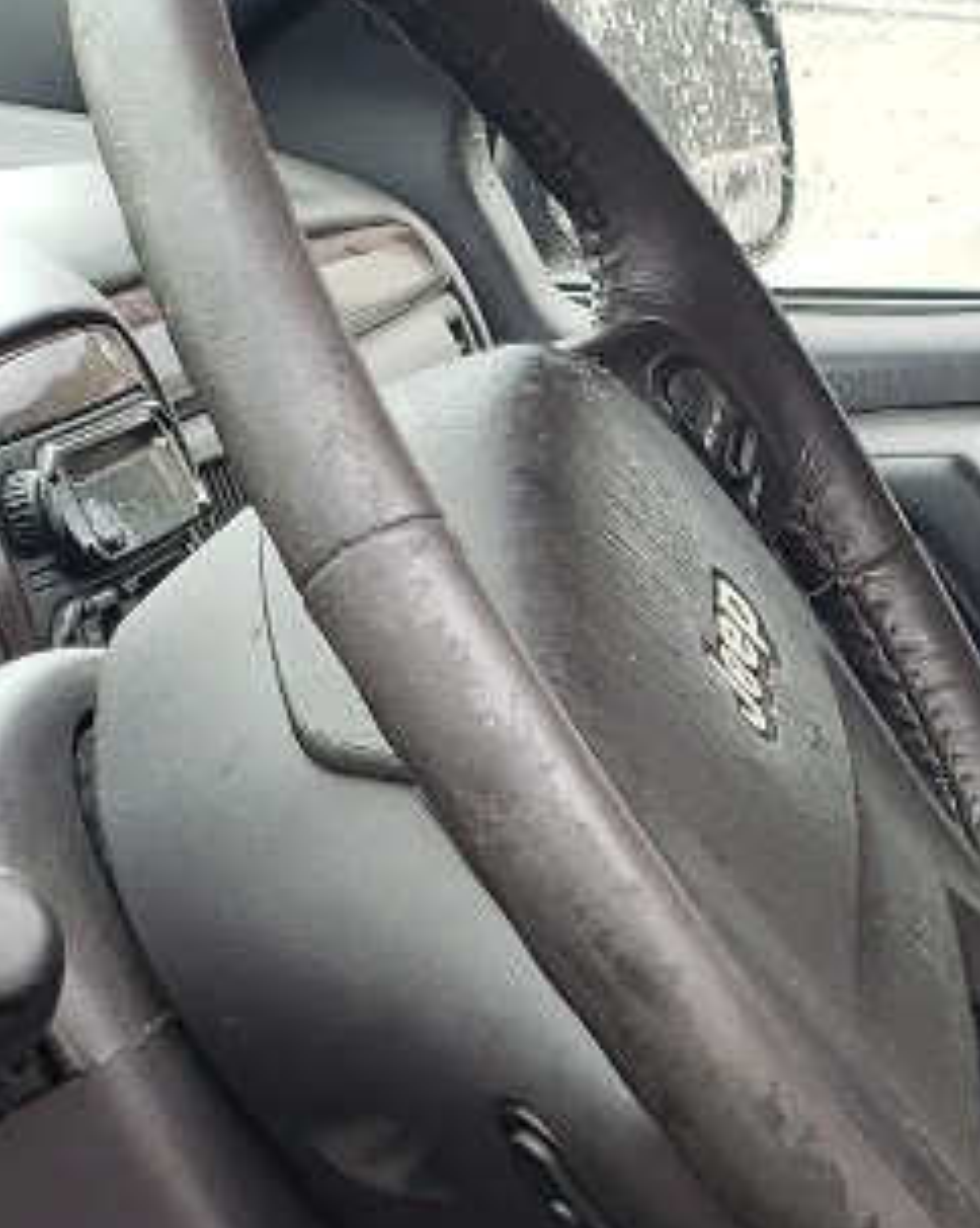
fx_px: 4863
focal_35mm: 134
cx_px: 1251
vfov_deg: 13.9
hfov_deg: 11.2
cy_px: 1568
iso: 50
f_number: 1.5
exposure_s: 1/132
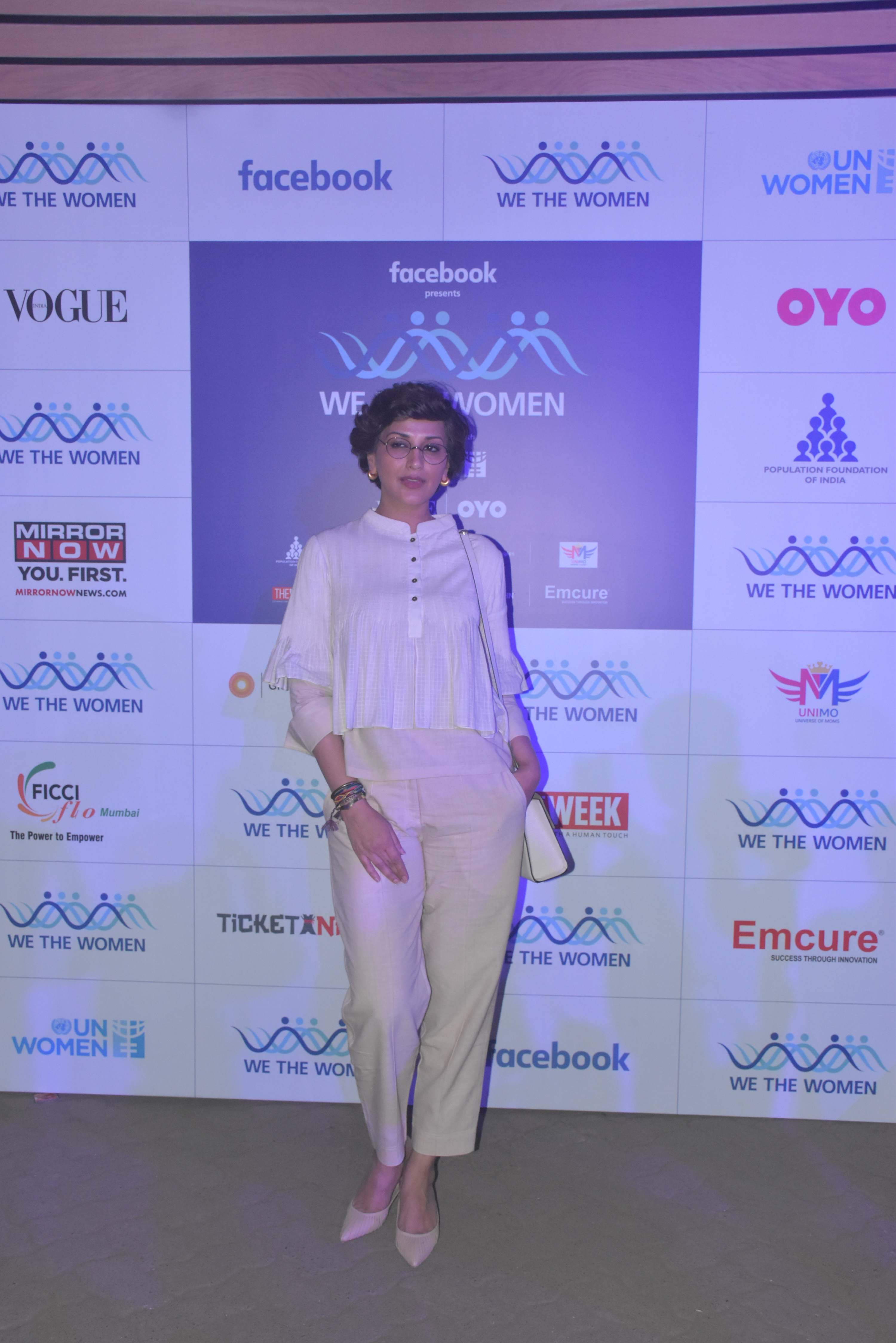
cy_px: 672
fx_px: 1343
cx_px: 448
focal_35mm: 36
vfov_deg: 53.1
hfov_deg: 36.9
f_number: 6.3
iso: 2500
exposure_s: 1/60
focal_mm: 24
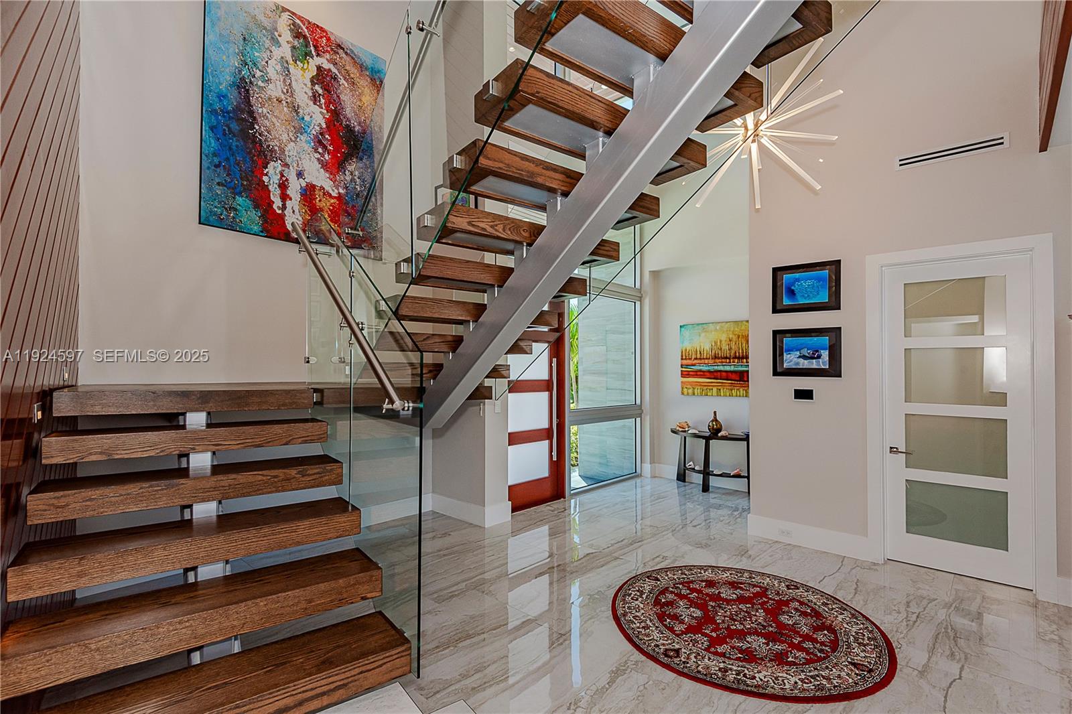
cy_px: 357
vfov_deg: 73.7
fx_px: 476
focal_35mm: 16
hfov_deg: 96.7
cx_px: 536
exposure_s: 1/80
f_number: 8
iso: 400
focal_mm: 16
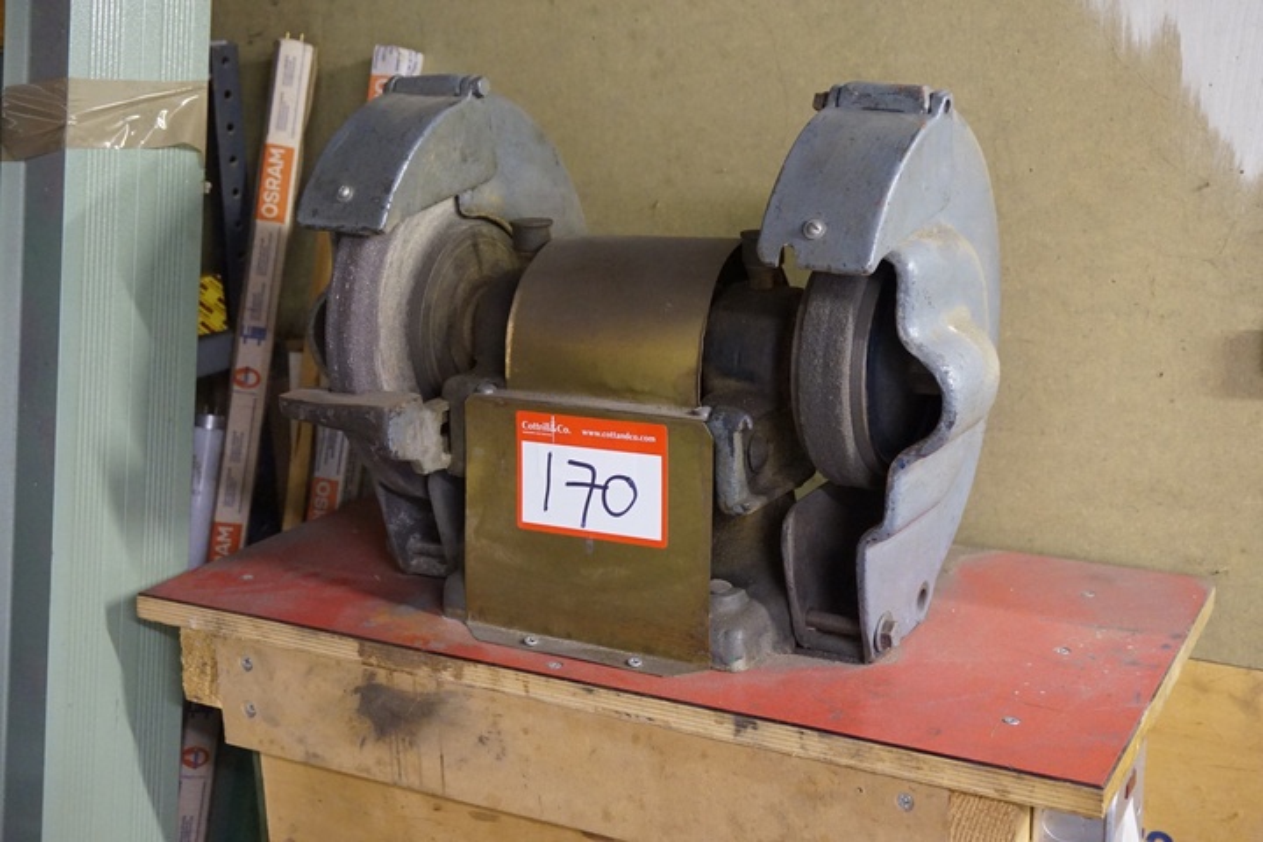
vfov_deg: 29.9
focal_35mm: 45
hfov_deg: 43.6
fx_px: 1579
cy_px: 421
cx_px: 632
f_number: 5
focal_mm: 30
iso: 3200
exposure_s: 1/13
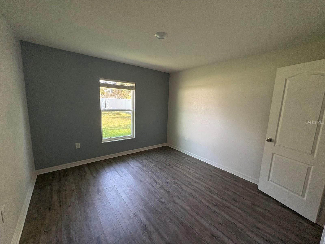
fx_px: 131
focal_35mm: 14
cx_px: 162
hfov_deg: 102.1
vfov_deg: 85.7
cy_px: 122
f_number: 2.2
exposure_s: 1/99
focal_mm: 2.22
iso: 200
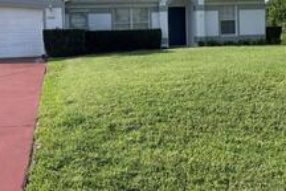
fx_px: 397
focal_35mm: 50
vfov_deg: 26.7
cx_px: 107
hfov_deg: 39.3
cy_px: 50
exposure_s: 1/3300
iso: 32
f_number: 1.6
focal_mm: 4.2
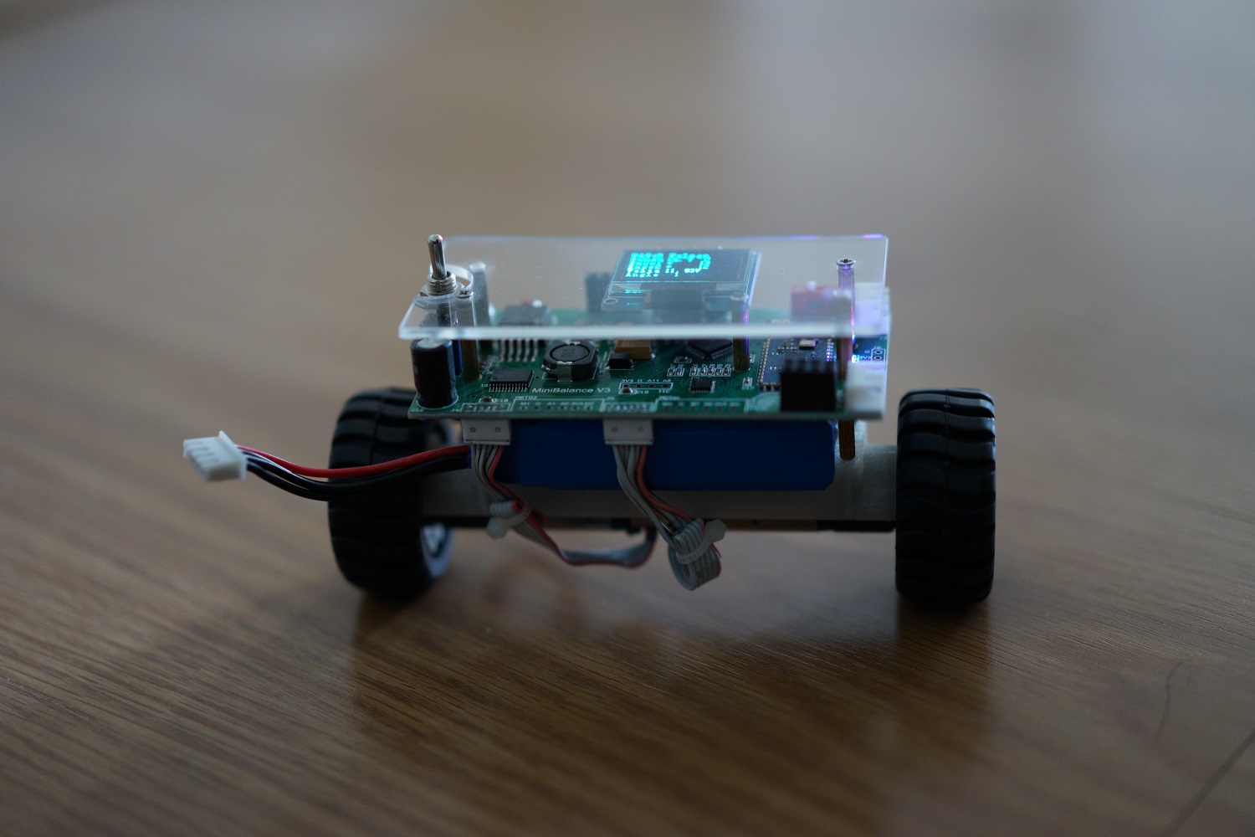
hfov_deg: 36.2
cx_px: 628
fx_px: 1917
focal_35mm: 55
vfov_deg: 24.6
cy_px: 418
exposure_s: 1/60
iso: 640
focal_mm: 55
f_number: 1.8
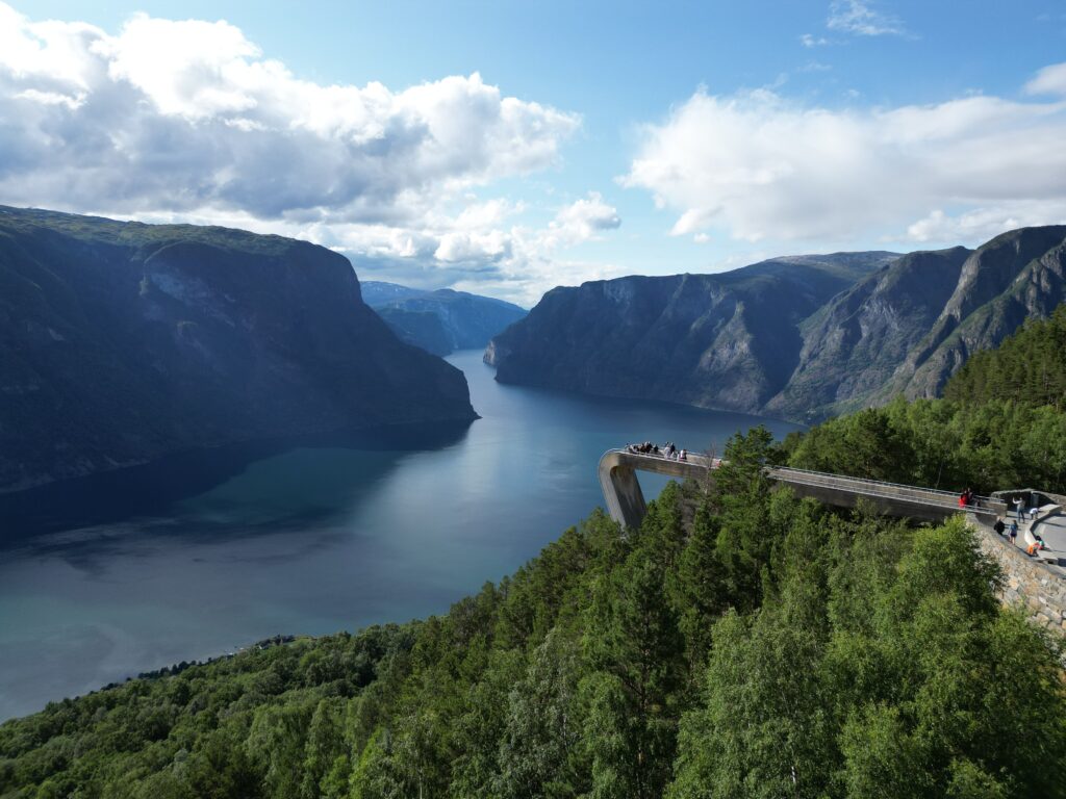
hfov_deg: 71.6
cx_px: 533
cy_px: 400
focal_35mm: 24
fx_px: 739
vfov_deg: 56.8
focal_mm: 6.72
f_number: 1.7
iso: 100
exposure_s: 1/2500
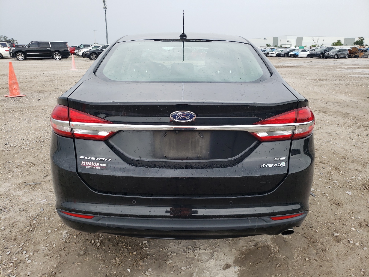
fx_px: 277
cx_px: 184
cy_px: 138
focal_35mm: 26
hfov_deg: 67.3
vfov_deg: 53.1
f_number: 1.5
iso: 50
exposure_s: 1/333
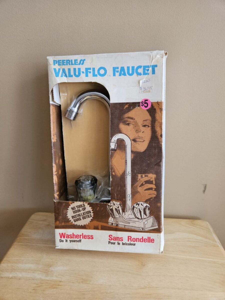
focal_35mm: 23
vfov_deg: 73.9
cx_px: 112
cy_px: 150
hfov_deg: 58.9
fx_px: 199
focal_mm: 5.4
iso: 250
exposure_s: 1/359
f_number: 1.8
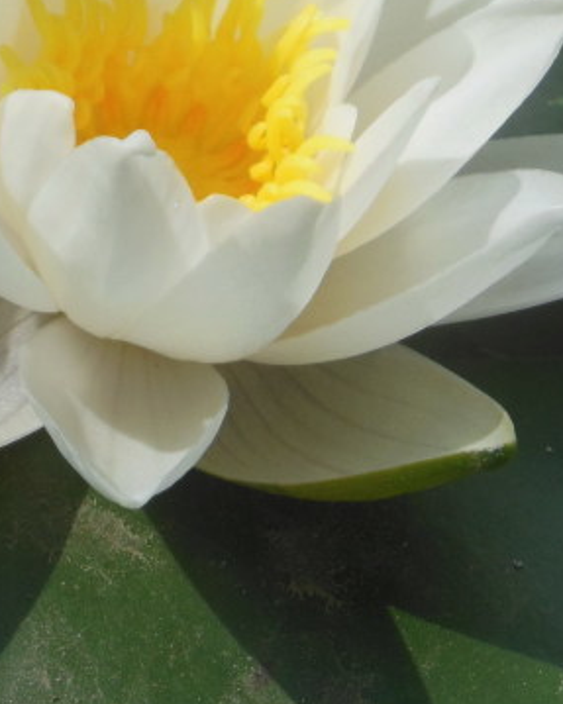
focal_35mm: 184
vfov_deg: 10.4
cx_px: 143
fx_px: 3834
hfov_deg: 8.4
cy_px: -43
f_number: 4.3
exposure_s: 1/640
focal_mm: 11.7
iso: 125
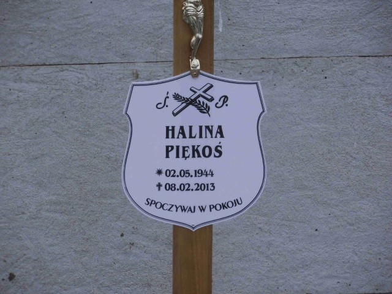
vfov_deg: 7.5
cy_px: 147
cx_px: 196
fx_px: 2242
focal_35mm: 198
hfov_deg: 10.0
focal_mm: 35.05
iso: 80
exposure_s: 1/125
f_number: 5.8
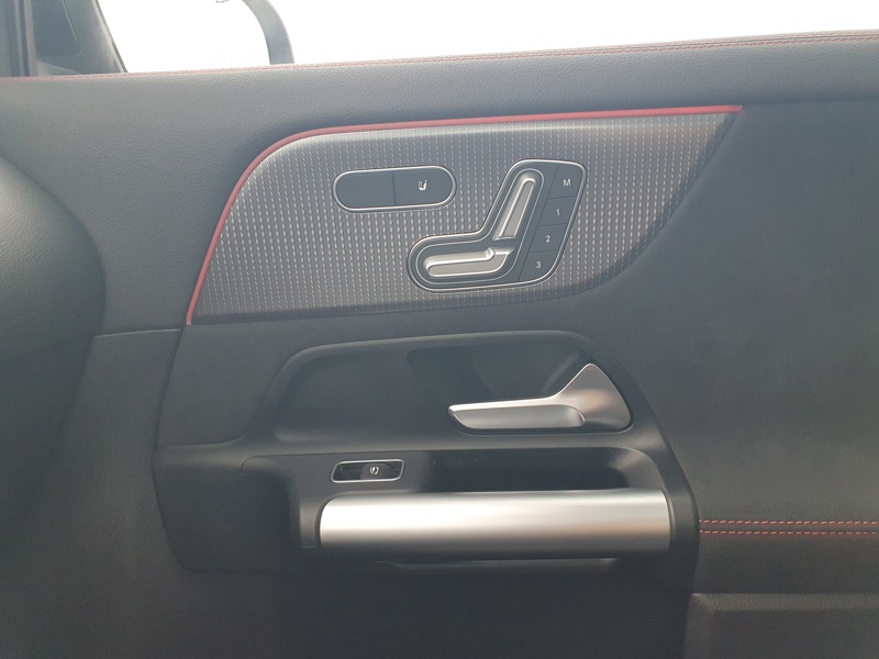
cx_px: 440
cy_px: 330
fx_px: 660
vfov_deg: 53.1
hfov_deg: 67.3
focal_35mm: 26
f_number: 2.4
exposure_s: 1/40
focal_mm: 4.32
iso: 160
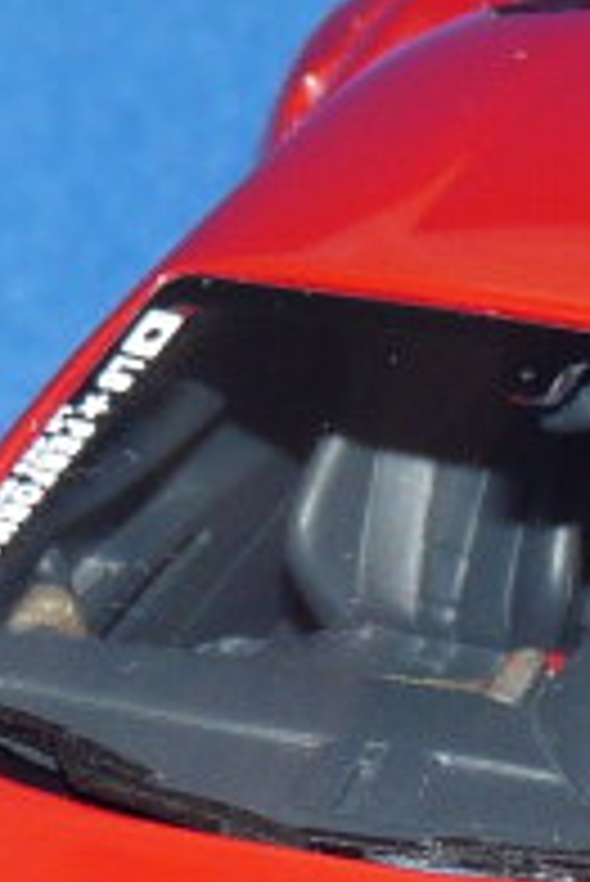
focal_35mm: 418
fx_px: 10257
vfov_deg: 4.9
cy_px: 770
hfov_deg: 3.3
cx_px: 491
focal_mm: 12.4
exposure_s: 1/40
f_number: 3.4
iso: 100
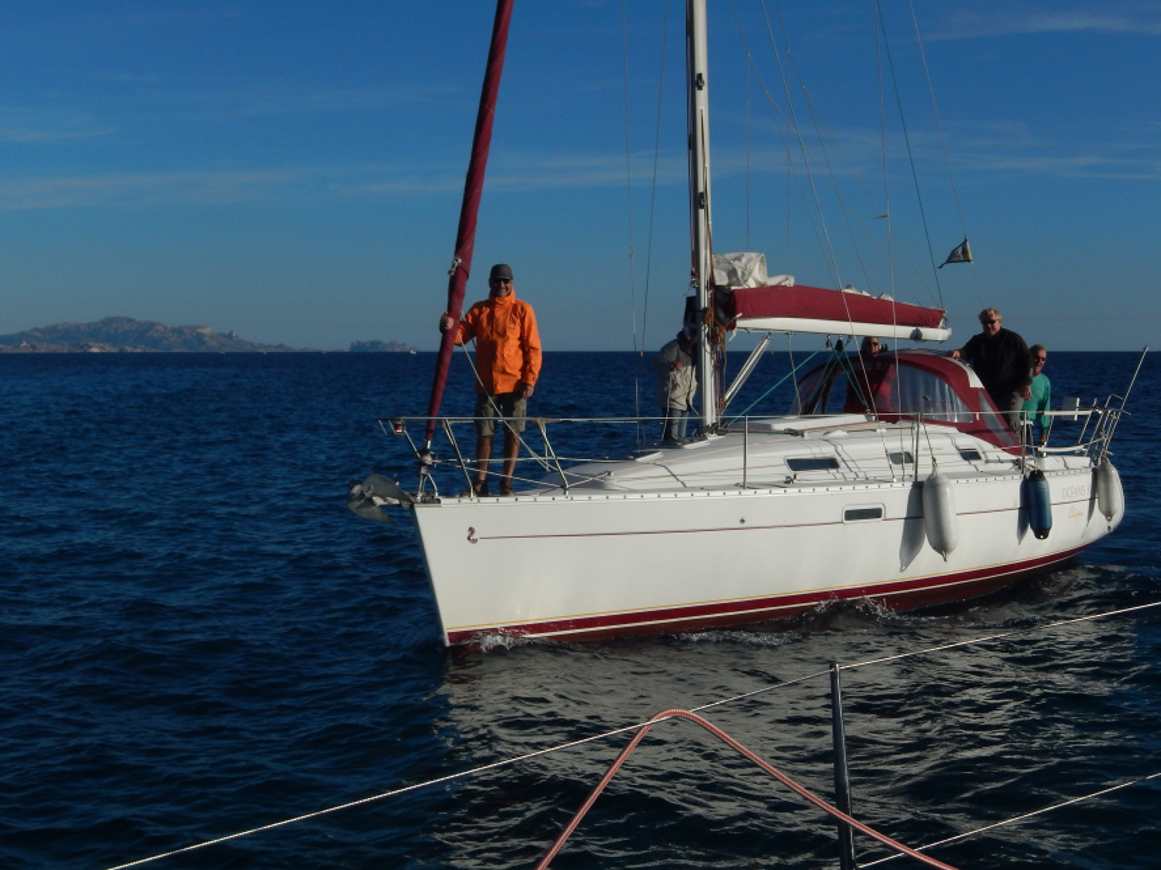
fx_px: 1777
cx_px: 520
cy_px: 432
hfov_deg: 36.1
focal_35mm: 53
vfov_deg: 27.5
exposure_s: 1/800
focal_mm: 8.4
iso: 125
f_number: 8.1
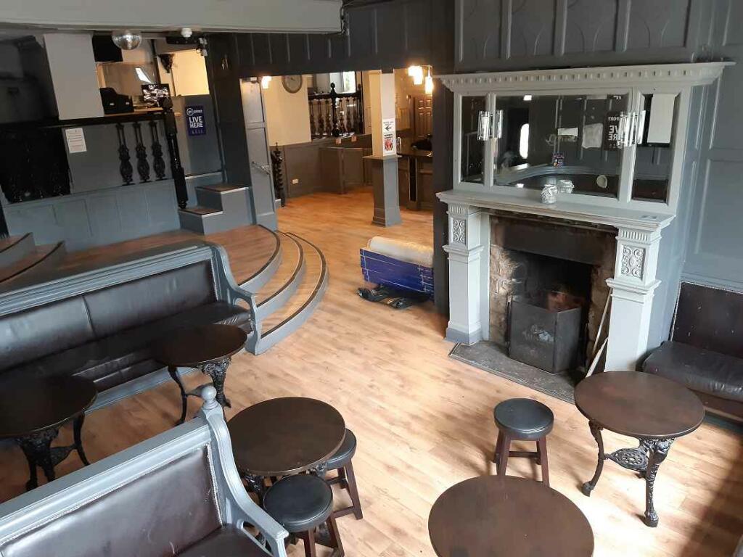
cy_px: 278
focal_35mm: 26
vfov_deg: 53.1
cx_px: 372
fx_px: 558
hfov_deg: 67.3
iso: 200
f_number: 1.7
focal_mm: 3.92
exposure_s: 1/25
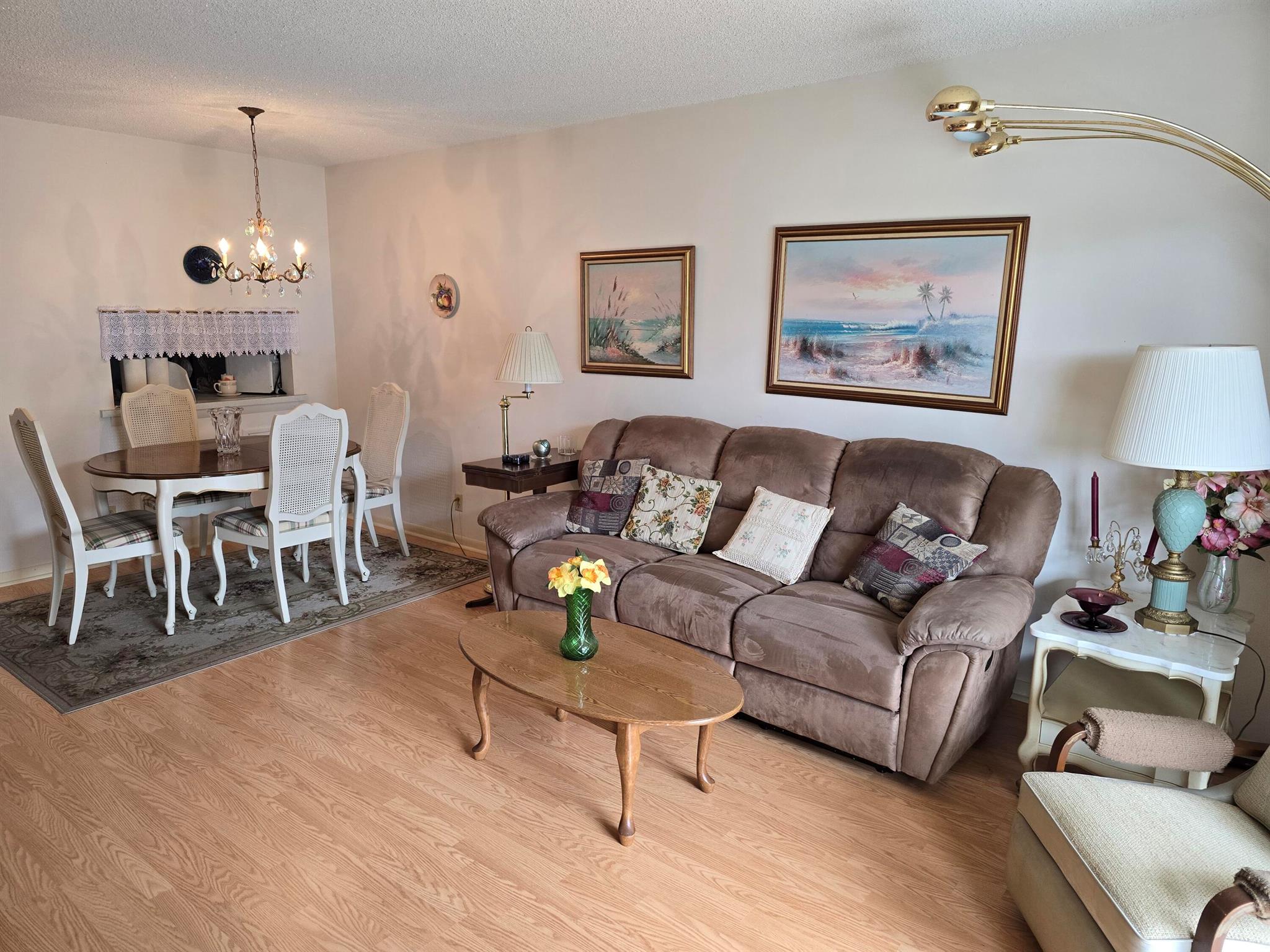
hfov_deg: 73.9
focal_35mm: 23
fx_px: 844
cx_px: 635
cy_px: 476
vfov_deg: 58.9
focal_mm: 6.3
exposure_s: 1/120
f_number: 1.7
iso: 200
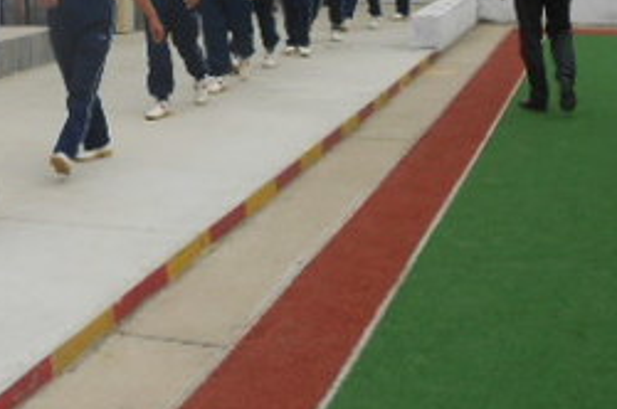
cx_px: 133
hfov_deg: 30.3
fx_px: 1113
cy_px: -37
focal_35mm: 65
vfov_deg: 20.0
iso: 80
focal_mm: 4.6
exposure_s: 1/400
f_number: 3.2
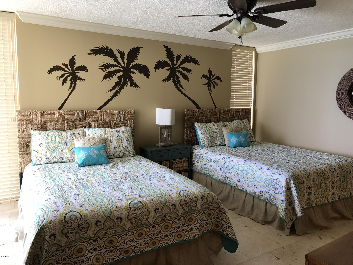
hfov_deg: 63.4
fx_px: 286
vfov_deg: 49.7
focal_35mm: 28
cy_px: 132
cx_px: 176
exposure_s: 1/40
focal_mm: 3.99
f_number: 1.8
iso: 25
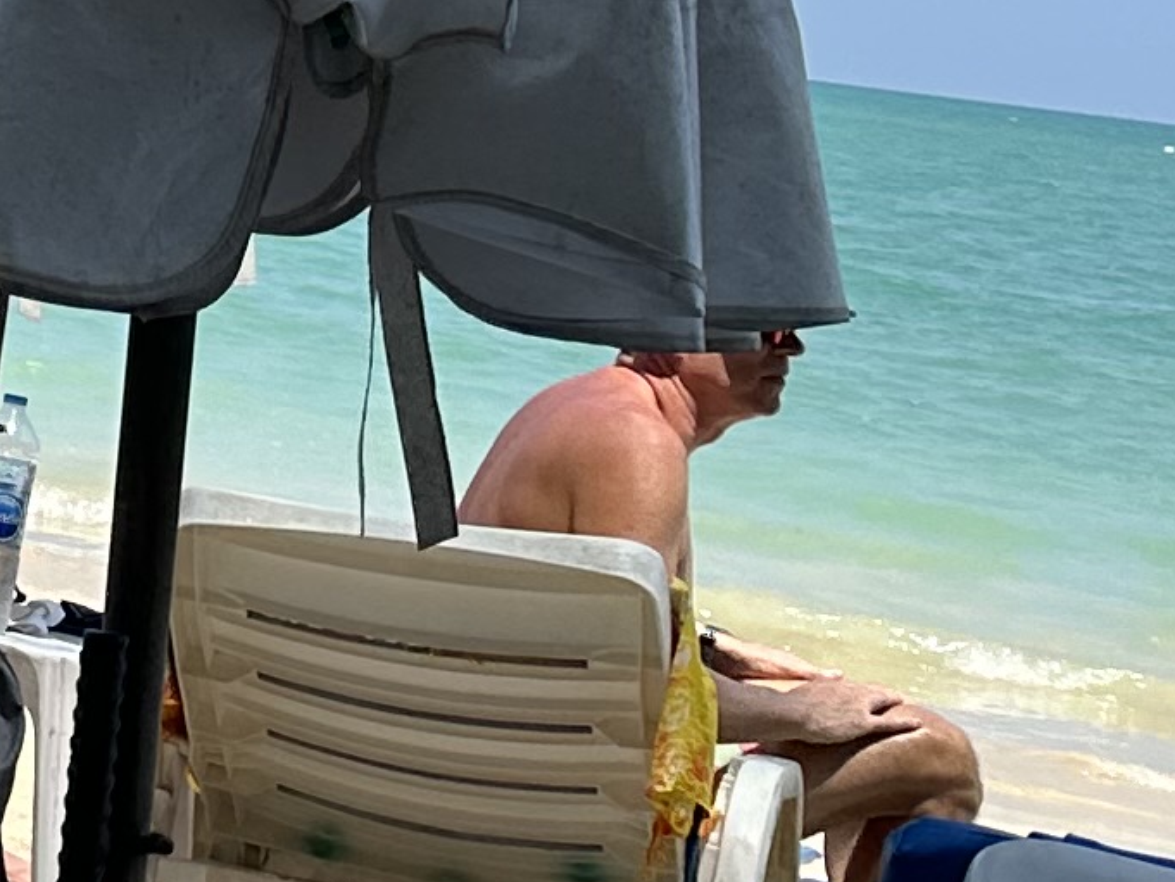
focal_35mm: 142
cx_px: -1548
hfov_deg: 11.7
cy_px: -297
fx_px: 4821
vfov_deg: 10.2
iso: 80
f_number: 1.78
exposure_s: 1/4545
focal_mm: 6.86
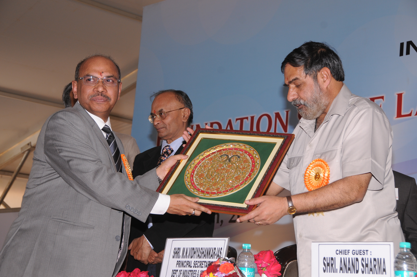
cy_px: 138
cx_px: 208
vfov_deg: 17.4
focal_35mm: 78
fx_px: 902
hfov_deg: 26.0
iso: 250
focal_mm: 52
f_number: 5.6
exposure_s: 1/125
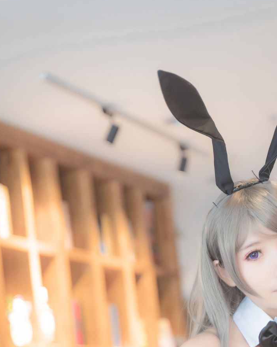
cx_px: 193
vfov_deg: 16.7
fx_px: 1158
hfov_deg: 13.6
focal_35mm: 113
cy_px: 342
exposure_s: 1/40
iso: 800
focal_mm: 59
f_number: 2.8
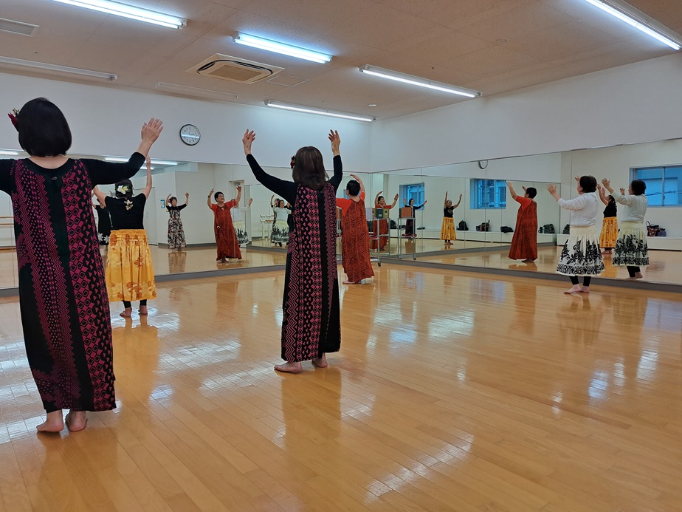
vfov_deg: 56.8
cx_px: 341
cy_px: 256
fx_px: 473
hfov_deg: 71.6
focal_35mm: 24
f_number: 1.8
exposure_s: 1/100
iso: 50
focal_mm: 5.23
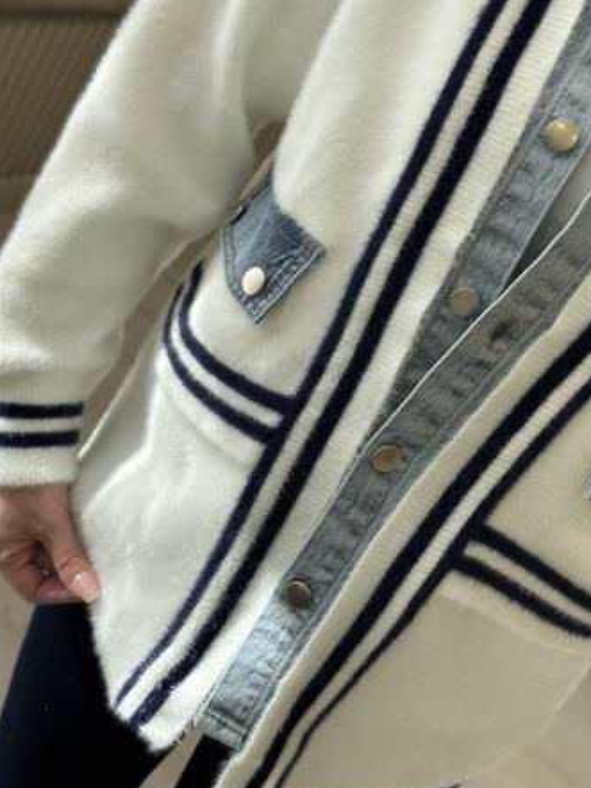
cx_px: 354
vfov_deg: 33.2
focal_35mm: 58
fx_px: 1320
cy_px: 362
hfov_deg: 25.2
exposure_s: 1/1185
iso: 80
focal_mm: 6.86
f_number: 1.78
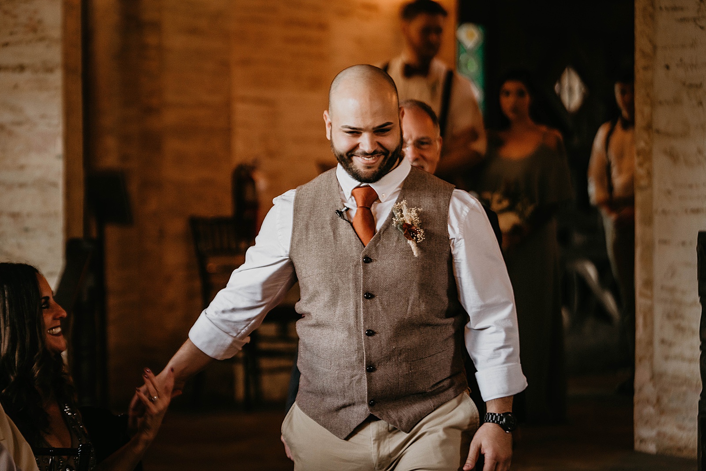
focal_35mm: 124
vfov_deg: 11.1
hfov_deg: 16.5
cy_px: 236
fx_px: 2432
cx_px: 353
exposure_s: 1/100
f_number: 3.2
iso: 1000
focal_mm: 124
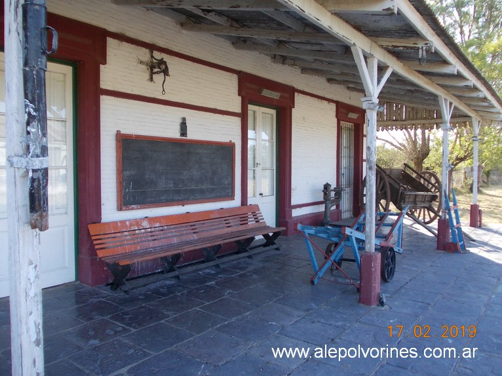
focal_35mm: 28
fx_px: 406
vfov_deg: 49.7
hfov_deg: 63.5
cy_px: 188
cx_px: 251
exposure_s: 1/250
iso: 80
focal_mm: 4
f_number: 2.7
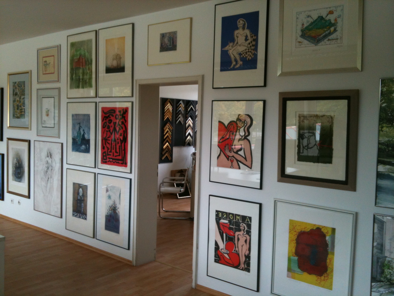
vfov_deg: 40.7
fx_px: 398
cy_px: 148
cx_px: 197
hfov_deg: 52.6
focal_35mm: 35
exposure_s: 1/40
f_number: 2.8
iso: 64
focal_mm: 3.85
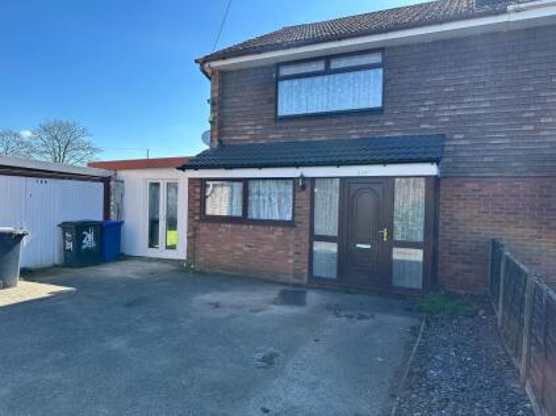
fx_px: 385
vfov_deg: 56.8
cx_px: 278
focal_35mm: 24
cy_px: 208
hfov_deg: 71.6
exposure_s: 1/1541
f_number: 1.78
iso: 80
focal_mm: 6.86
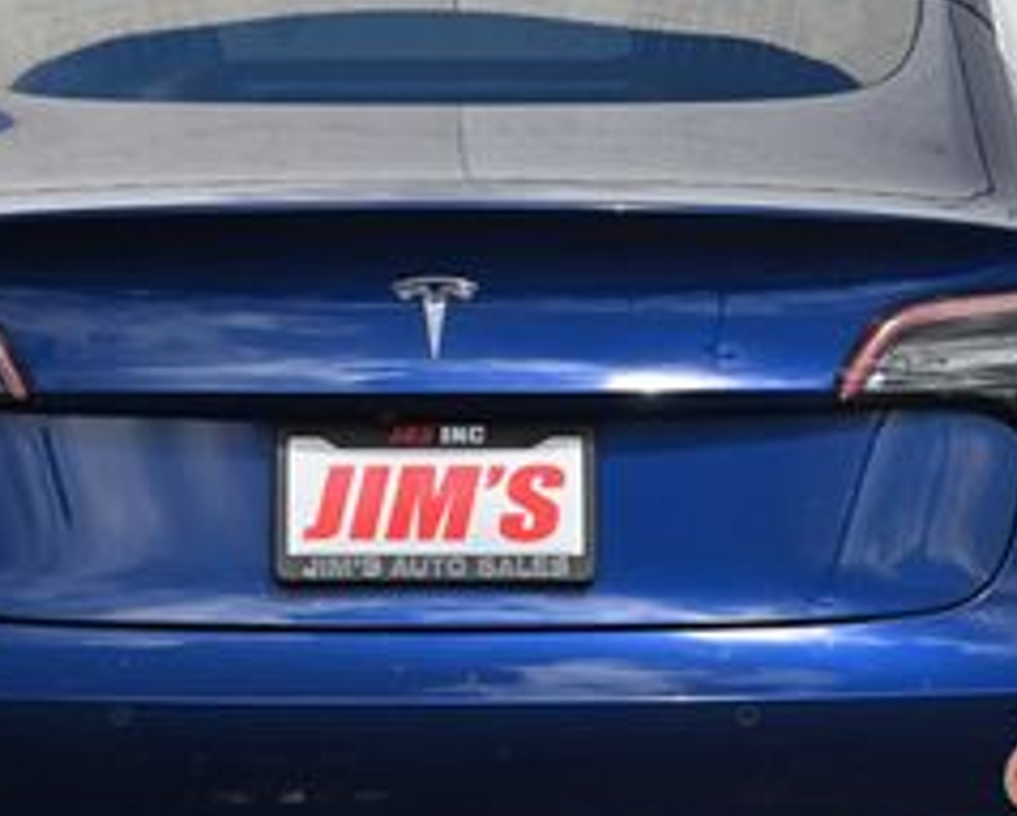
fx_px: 5696
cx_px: 423
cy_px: 414
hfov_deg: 10.2
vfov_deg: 8.2
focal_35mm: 189
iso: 140
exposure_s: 1/250
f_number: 6.3
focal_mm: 50
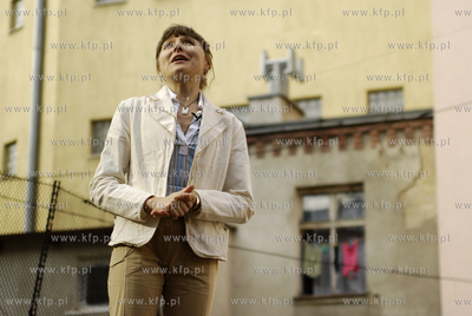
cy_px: 158
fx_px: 1379
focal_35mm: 105
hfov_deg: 19.4
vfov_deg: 13.1
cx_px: 236
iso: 100
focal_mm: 70
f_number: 2.8
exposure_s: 1/400
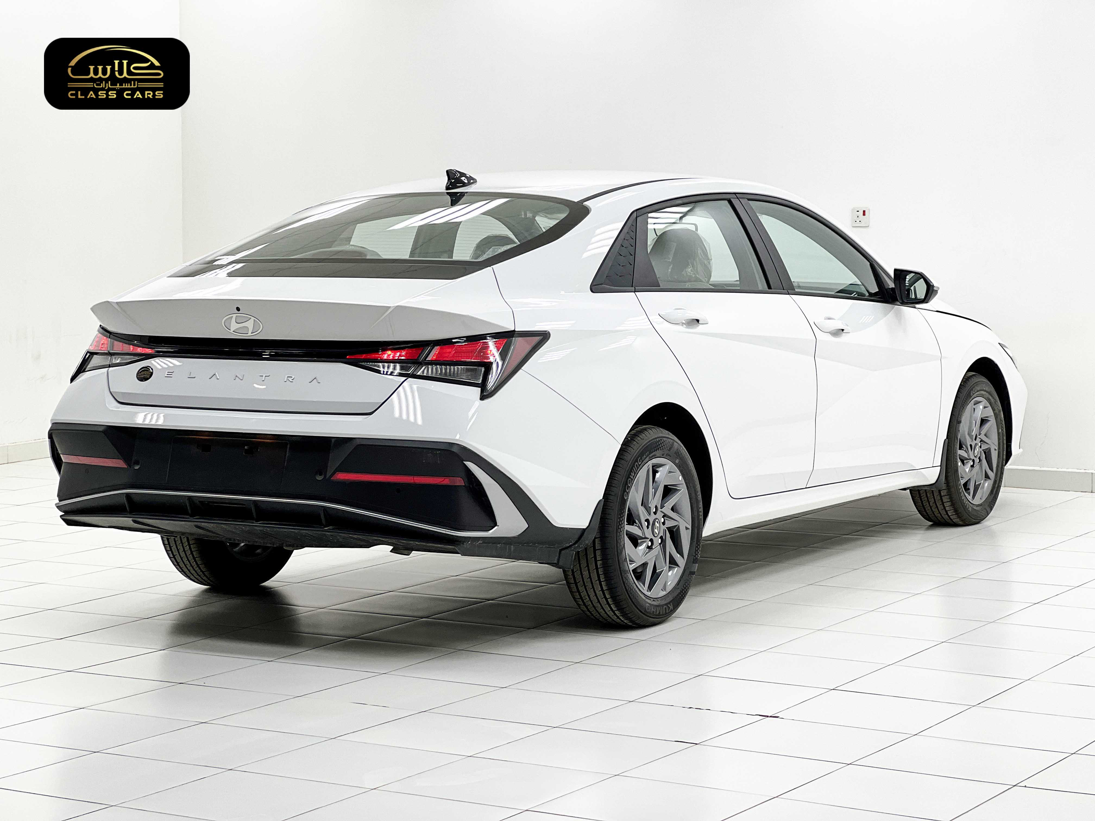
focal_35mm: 77
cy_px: 410
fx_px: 2436
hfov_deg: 25.3
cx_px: 548
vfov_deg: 19.1
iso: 25
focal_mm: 9
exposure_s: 1/120
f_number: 2.8
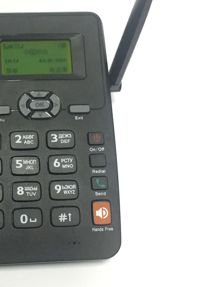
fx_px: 456
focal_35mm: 55
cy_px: 144
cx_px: 25
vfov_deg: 34.9
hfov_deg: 25.8
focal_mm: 4.15
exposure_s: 1/17
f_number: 2.2
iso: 250
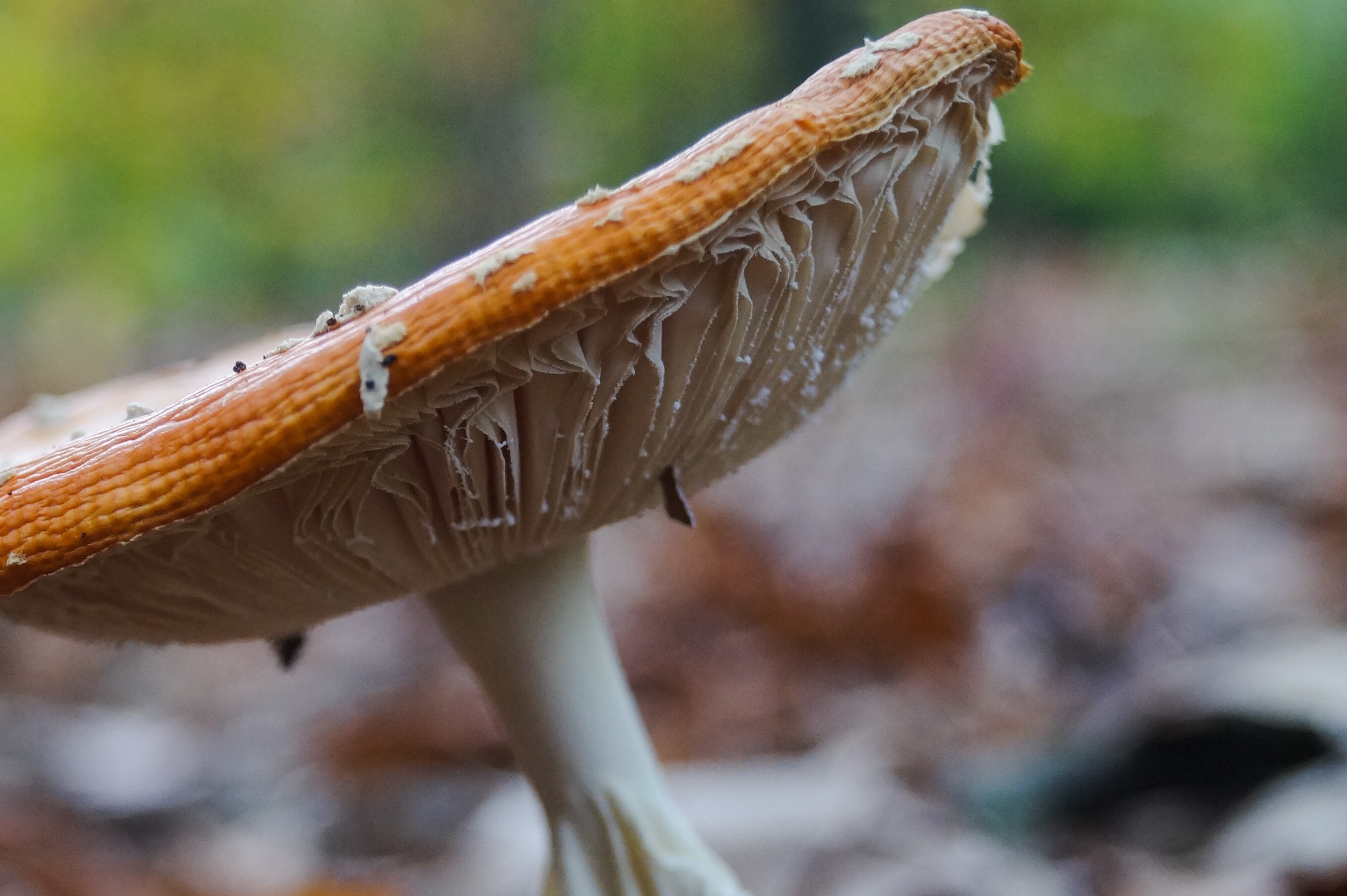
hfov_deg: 19.1
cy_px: 770
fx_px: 4002
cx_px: 540
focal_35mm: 107
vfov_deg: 12.7
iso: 640
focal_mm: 35
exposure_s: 1/160
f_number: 4.5
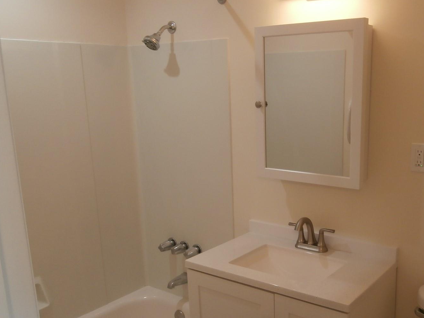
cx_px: 274
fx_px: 453
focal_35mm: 37
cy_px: 178
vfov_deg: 38.6
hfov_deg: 49.5
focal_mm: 4.2
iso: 100
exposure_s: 1/30
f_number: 3
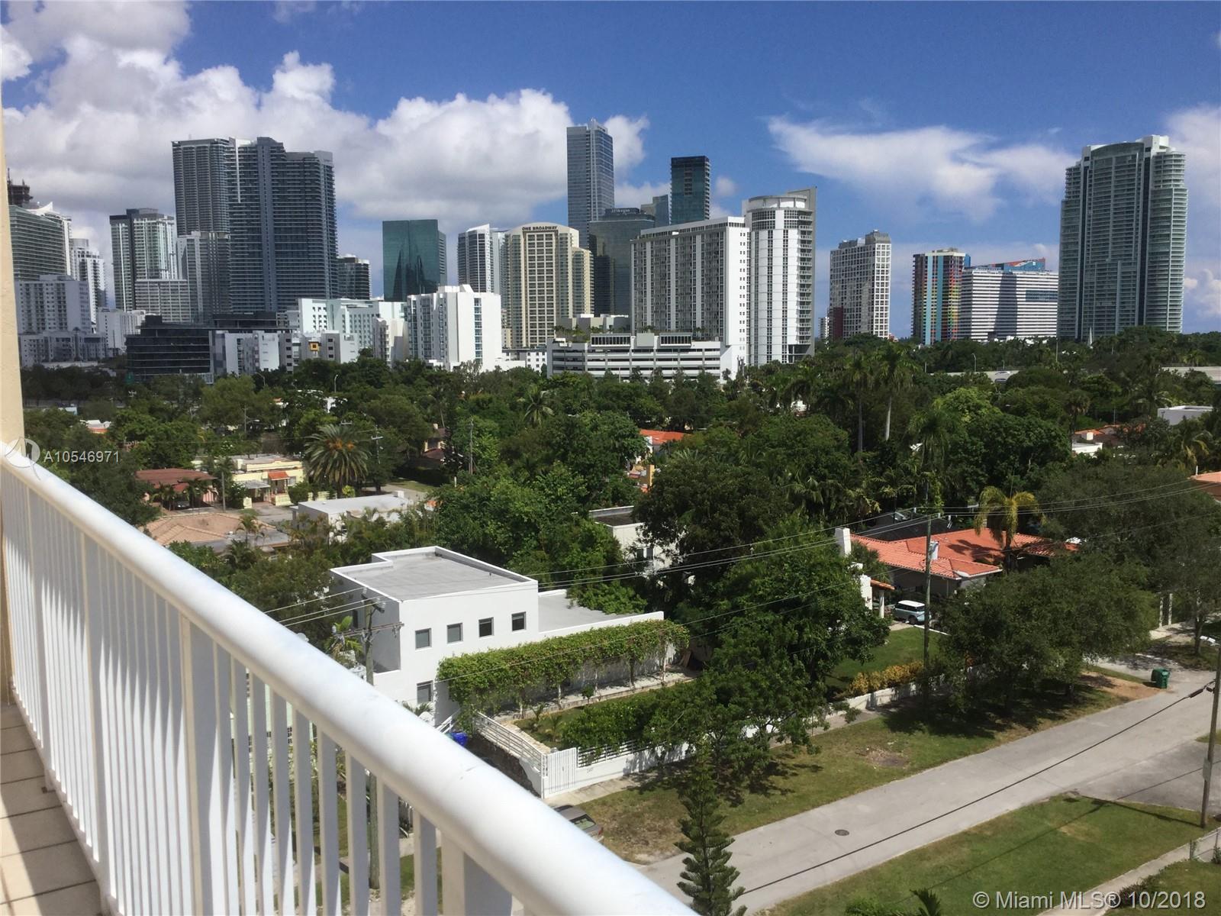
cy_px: 458
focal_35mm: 31
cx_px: 610
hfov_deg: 58.4
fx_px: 1093
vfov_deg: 45.4
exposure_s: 1/2632
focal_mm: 3.3
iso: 25
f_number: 2.4
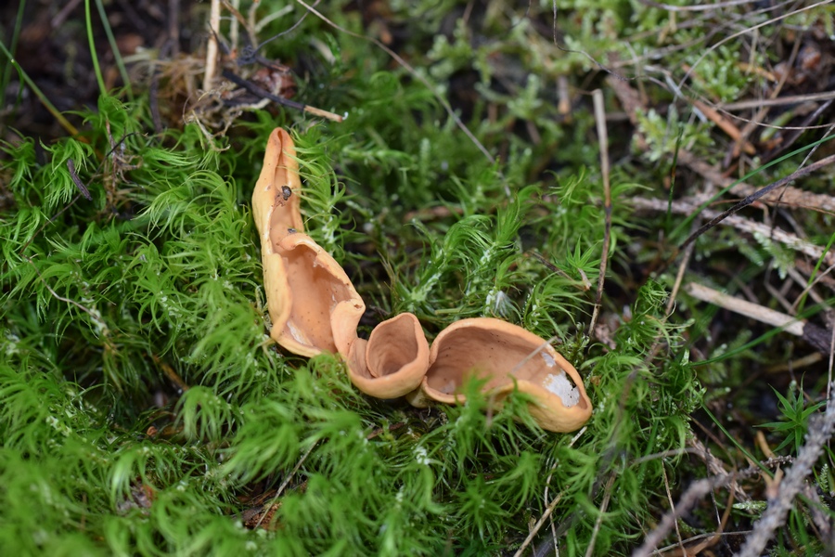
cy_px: 278
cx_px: 418
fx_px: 2087
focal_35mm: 90
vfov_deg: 15.2
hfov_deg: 22.6
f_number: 5
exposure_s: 1/100
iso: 560
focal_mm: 60
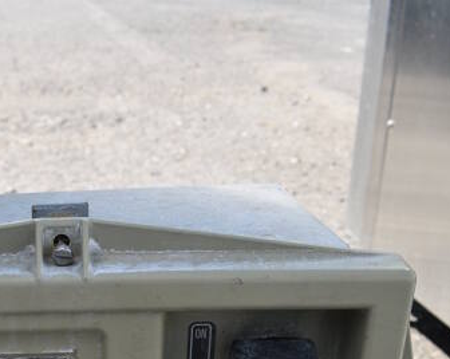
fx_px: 918
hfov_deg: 26.9
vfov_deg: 19.2
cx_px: 74
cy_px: 546
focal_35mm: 69
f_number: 8
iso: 200
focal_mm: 18
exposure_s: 1/250
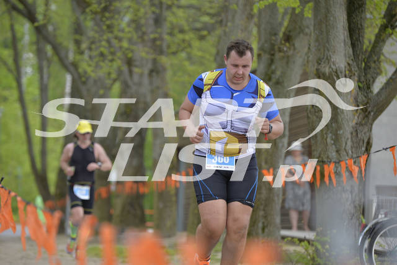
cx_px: 198
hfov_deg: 12.8
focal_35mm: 160
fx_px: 1765
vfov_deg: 8.6
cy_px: 132
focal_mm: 160
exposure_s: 1/1000
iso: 400
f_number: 4
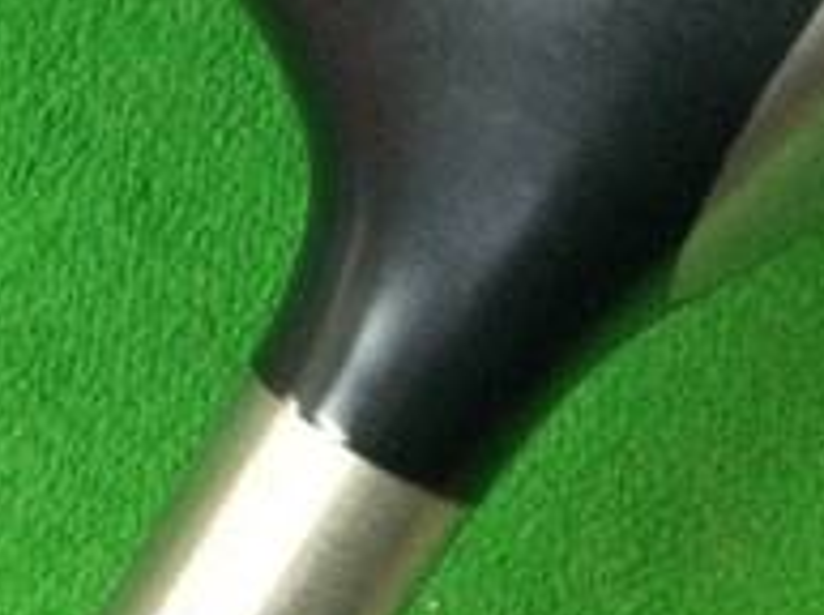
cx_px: 102
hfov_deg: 18.8
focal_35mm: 103
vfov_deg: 14.3
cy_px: 196
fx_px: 2447
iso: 200
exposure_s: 1/30
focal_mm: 3.3
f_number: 2.4
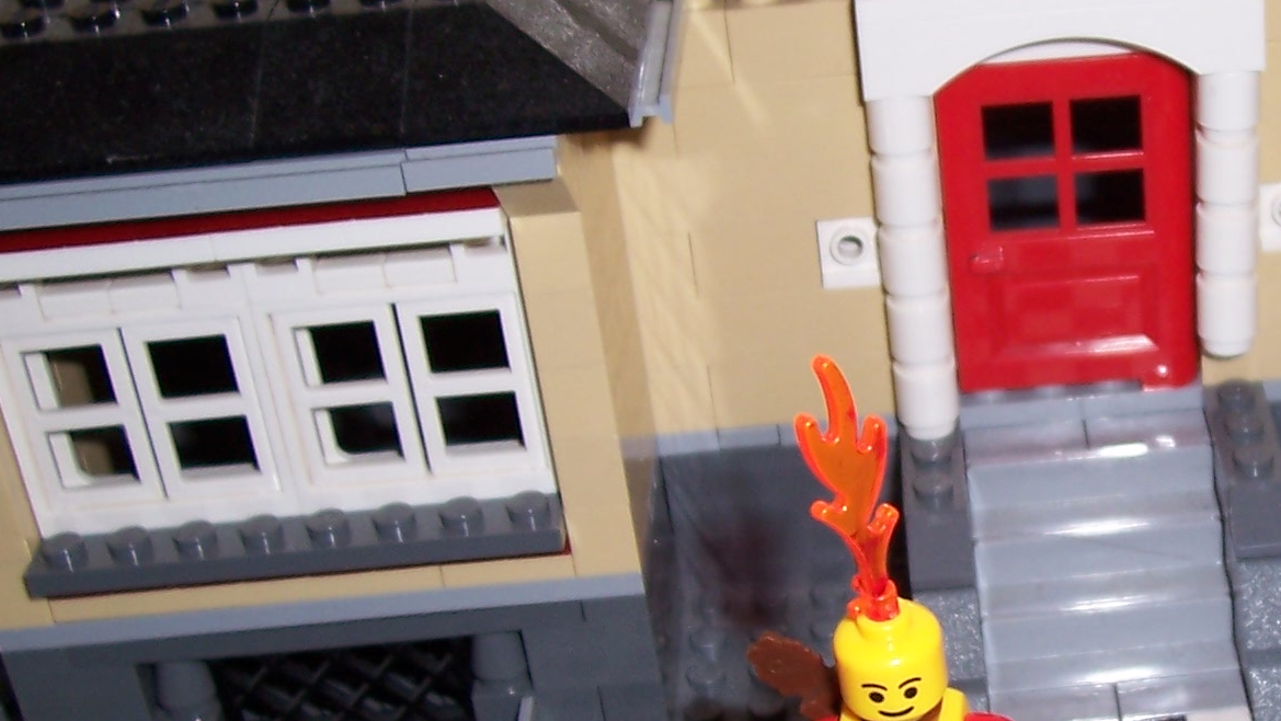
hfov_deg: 28.1
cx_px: 1109
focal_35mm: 73
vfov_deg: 16.5
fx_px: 2480
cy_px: 459
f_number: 2.7
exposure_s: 1/60
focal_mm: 5.6
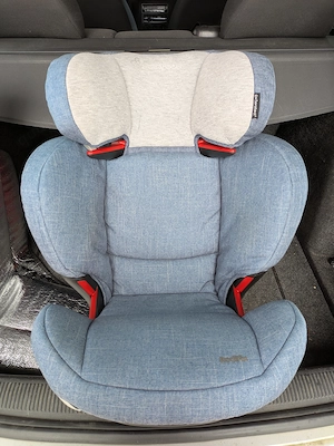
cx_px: 167
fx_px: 322
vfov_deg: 69.4
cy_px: 223
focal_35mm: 25
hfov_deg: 54.9
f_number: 1.89
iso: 100
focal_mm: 5.43
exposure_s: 1/25
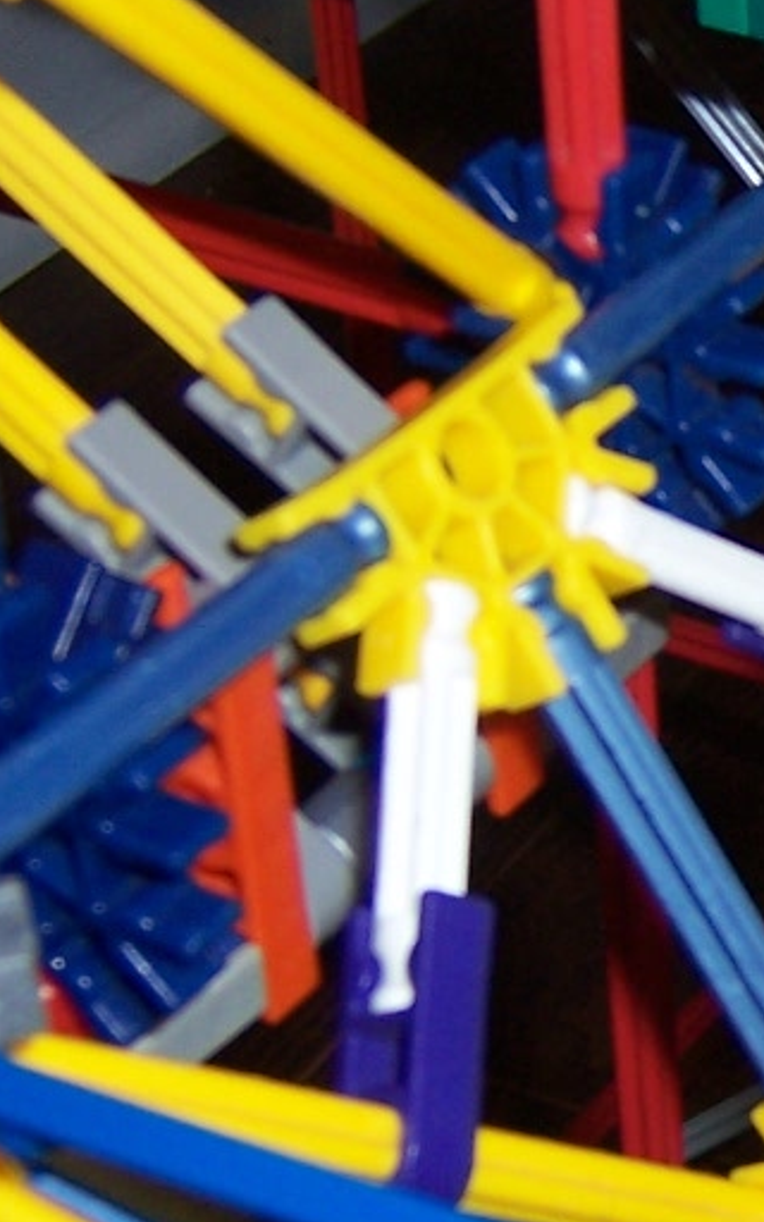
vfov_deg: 19.6
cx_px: 1141
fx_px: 3531
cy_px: 807
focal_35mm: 106
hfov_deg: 11.8
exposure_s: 1/60
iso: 80
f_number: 2.8
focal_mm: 5.5
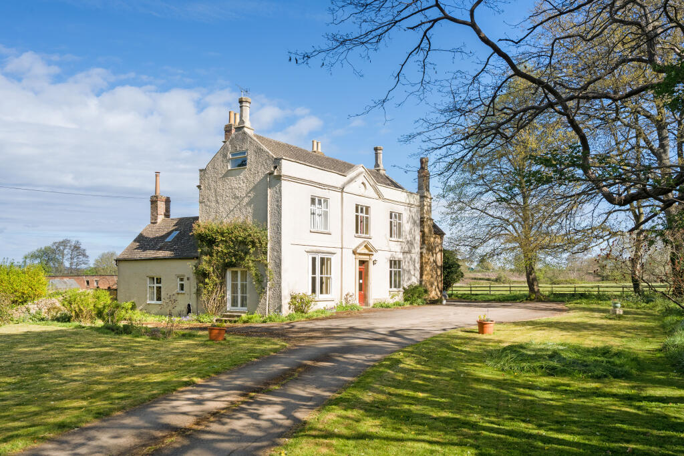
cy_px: 228
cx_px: 342
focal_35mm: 30
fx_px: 570
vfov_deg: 43.6
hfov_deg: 61.9
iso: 640
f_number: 9
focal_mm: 30
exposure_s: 1/800
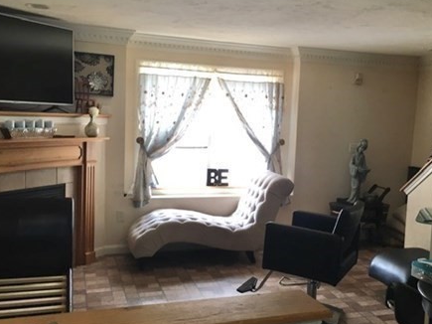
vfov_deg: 35.9
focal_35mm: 40
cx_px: 259
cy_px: 171
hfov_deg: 46.5
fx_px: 499
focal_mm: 4.15
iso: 50
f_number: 2.2
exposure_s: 1/30
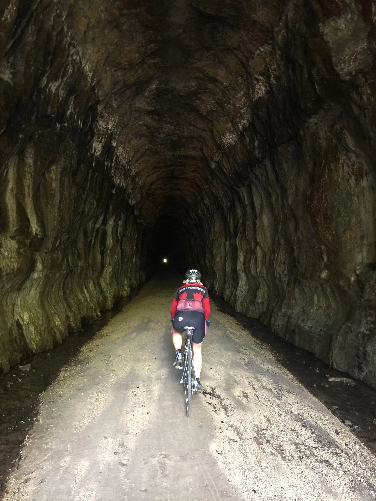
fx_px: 420
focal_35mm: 29
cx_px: 188
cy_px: 250
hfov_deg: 48.2
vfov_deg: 61.7
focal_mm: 4.15
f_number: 2.2
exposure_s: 1/4
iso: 64
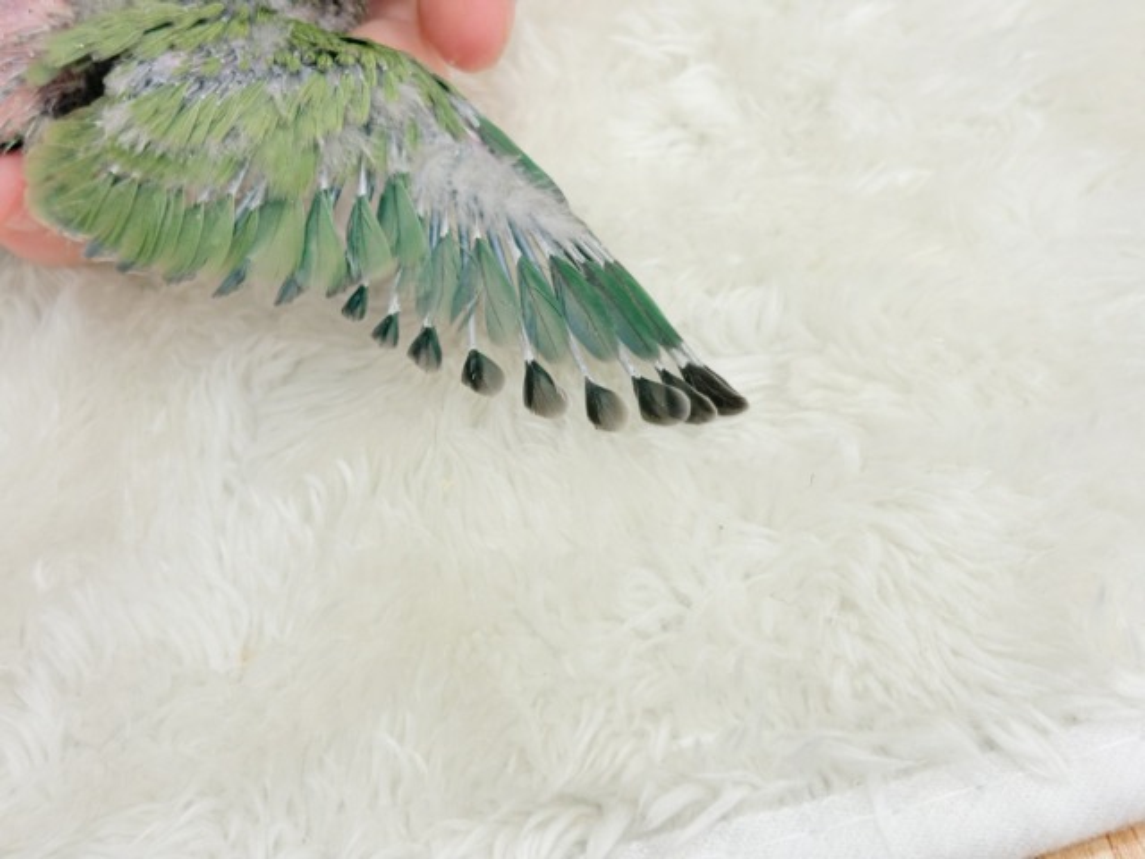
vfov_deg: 28.0
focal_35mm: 52
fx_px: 1720
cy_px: 430
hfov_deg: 36.8
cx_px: 572
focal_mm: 5.96
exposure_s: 1/50
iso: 32
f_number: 1.6
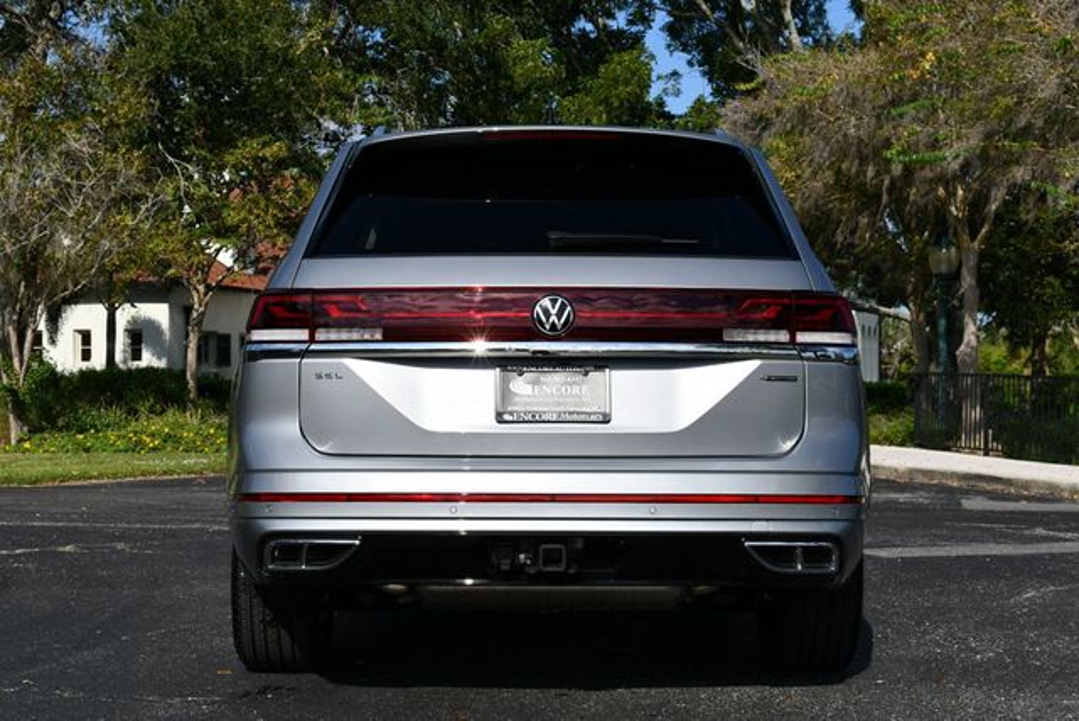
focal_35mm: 62
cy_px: 360
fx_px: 1860
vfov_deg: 22.0
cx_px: 540
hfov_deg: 32.4
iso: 100
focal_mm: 31
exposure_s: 1/400
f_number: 10
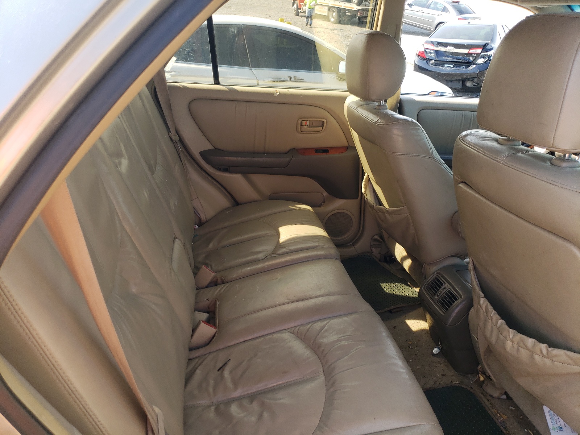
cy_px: 218
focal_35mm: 26
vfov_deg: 53.1
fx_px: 436
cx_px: 290
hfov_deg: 67.3
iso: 50
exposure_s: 1/345
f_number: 1.5
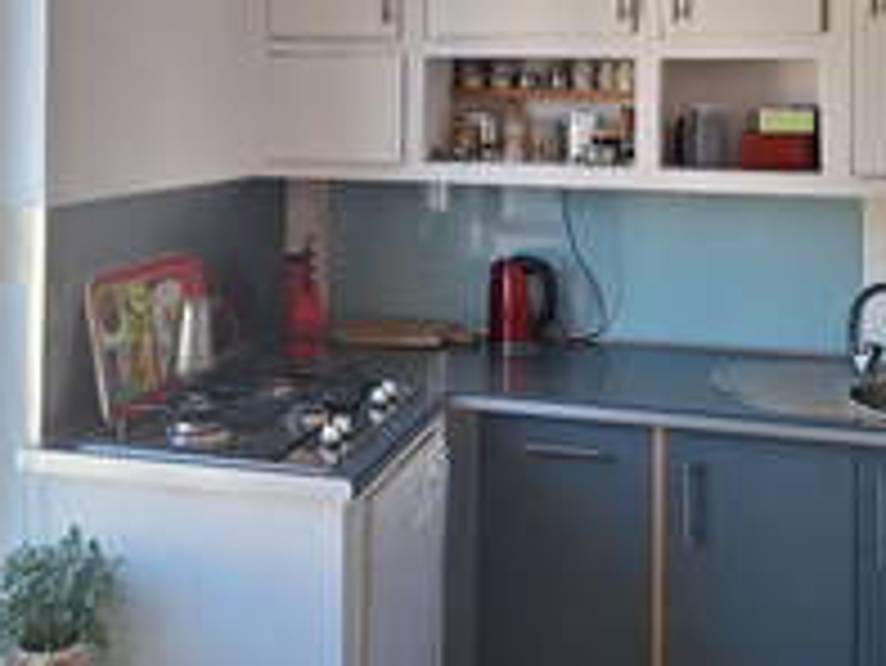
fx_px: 1076
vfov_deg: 33.0
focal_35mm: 42
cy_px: 99
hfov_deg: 44.7
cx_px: 472
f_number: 1.8
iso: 40
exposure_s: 1/132
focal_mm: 5.54
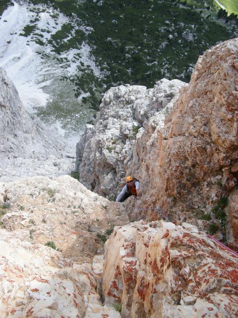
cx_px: 119
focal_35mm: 37
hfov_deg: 38.7
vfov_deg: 50.1
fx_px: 339
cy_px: 159
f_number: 2.8
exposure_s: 1/249
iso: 64
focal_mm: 7.9
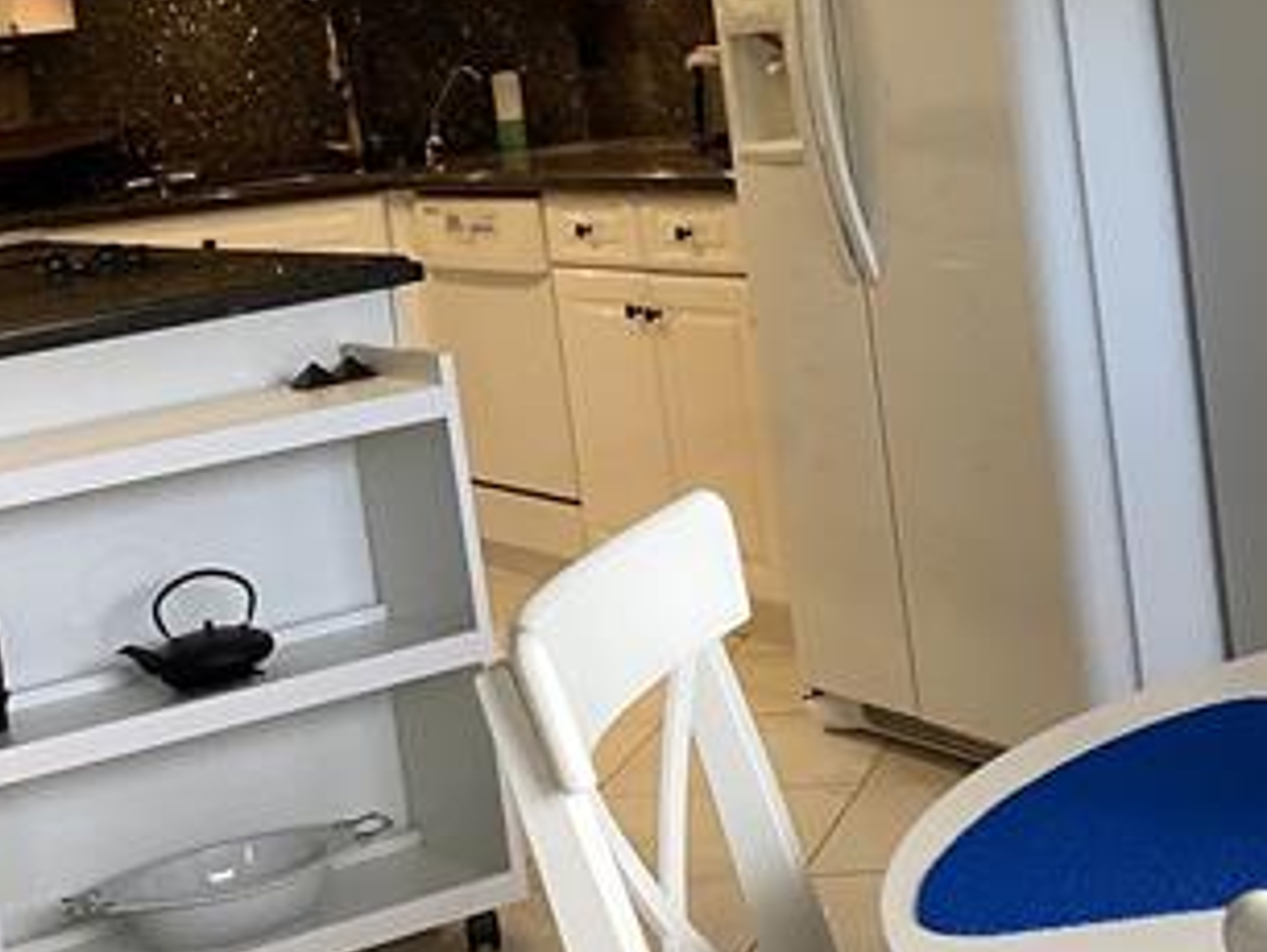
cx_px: 824
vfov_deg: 18.1
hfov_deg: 24.0
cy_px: 224
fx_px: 2967
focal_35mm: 81
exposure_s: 1/60
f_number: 2.4
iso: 160
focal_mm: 3.3
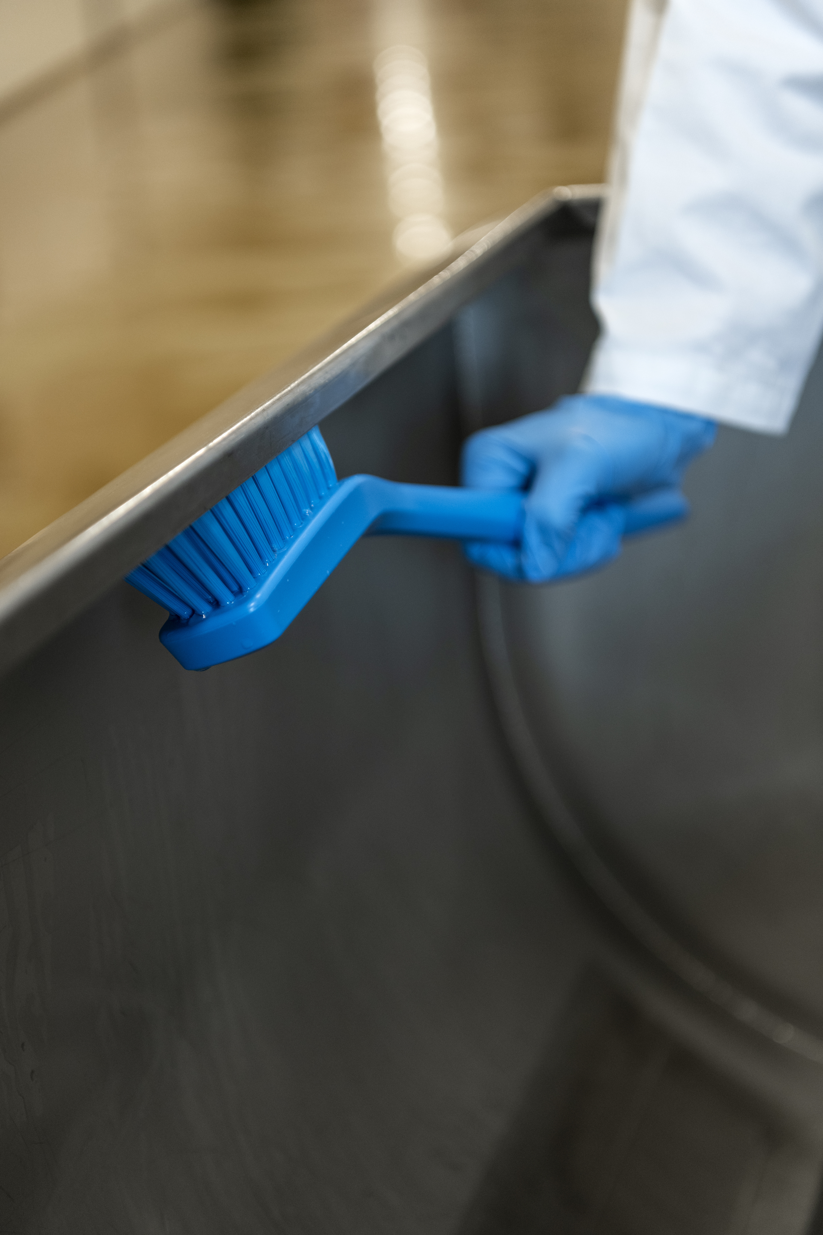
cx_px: 412
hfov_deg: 21.9
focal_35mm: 62
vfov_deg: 32.4
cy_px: 618
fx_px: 2126
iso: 500
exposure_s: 1/100
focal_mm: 62
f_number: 3.2
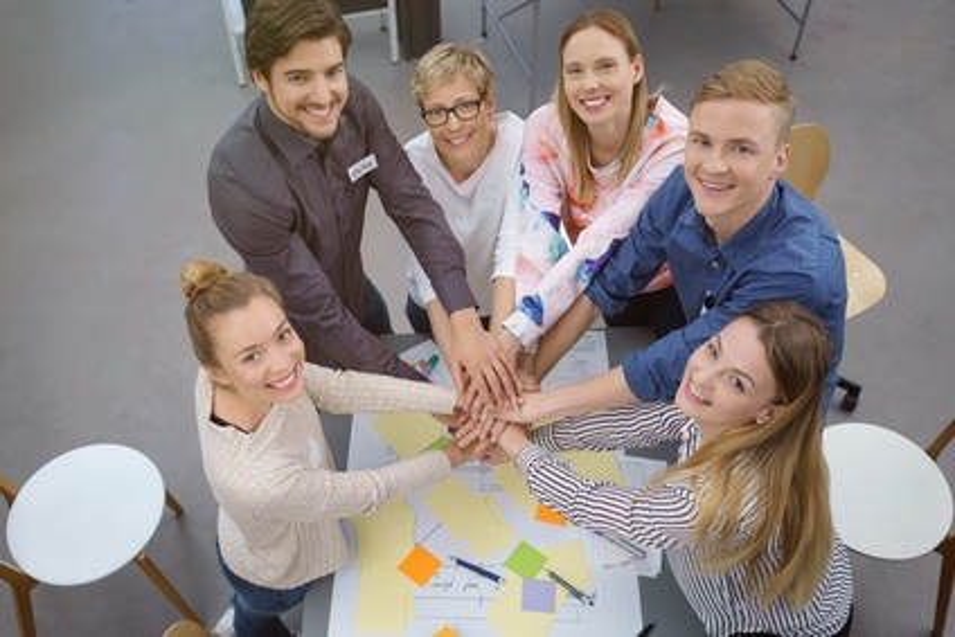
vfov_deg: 37.9
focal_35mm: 35
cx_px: 478
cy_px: 318
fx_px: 929
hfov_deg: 54.4
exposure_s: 1/160
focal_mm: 35
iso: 100
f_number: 3.2
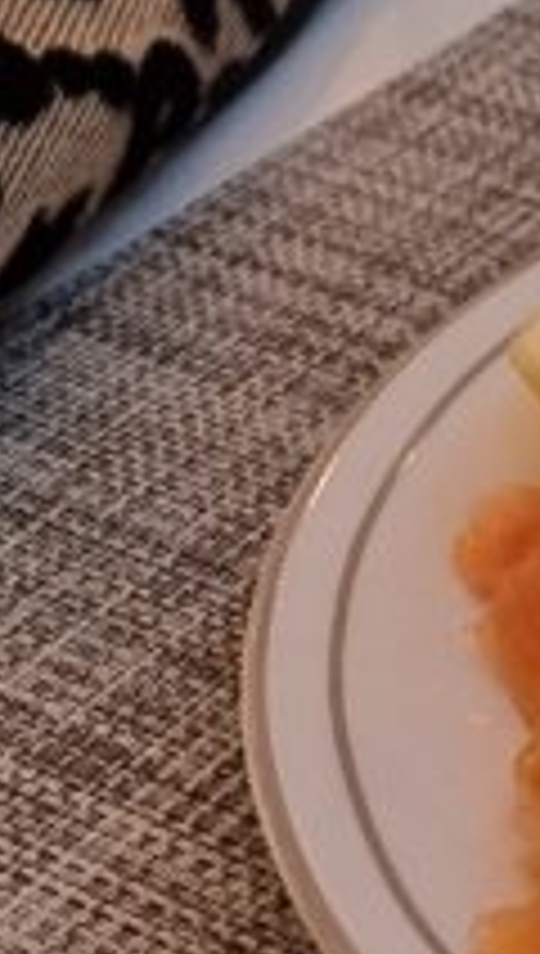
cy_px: -850
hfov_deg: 9.1
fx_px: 3192
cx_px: 1080
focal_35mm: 126
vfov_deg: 14.6
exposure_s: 1/42
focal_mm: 6.7
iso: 320
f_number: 1.8
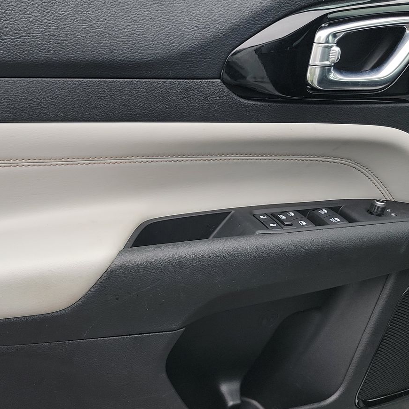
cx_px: 134
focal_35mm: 39
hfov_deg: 42.2
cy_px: 243
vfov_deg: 42.7
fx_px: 521
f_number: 1.8
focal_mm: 6.7
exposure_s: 1/59
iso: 61
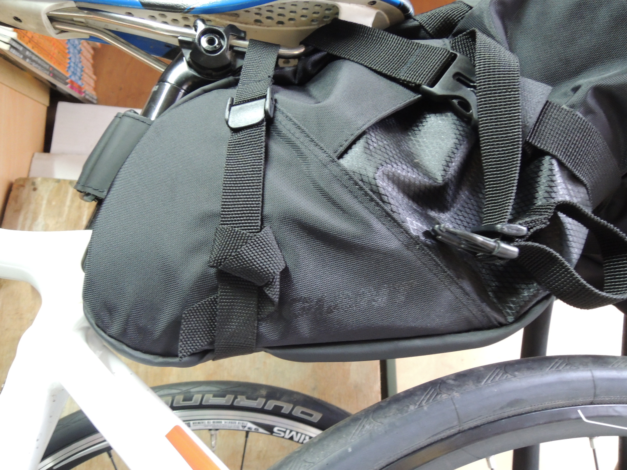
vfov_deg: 56.8
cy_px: 235
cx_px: 314
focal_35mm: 24
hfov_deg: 71.6
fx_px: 435
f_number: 2.8
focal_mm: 4.3
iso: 560
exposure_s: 1/8
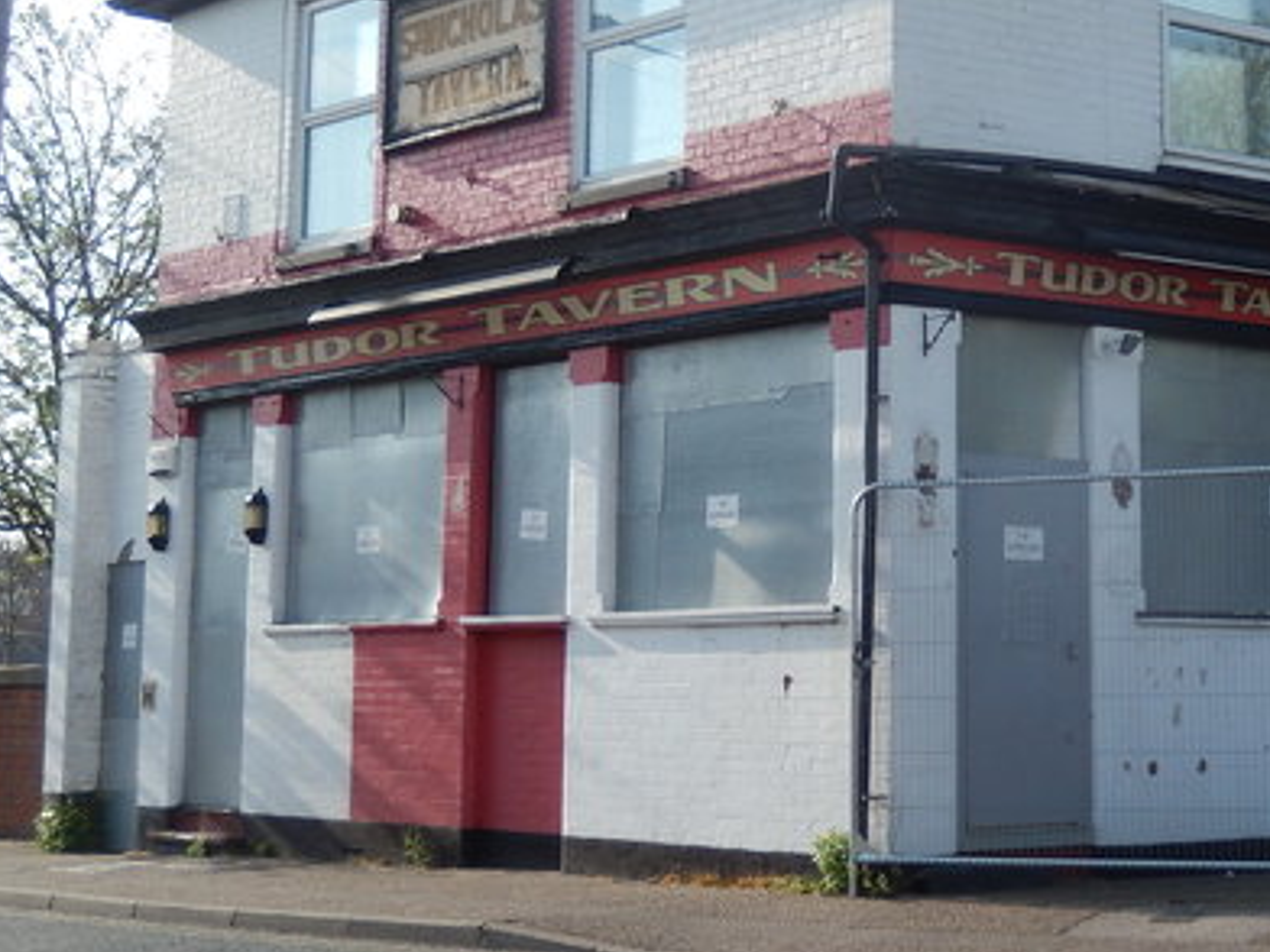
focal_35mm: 67
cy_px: 330
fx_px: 2458
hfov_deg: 28.5
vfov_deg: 21.9
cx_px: 975
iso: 125
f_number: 4.2
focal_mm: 7.3
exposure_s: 1/640
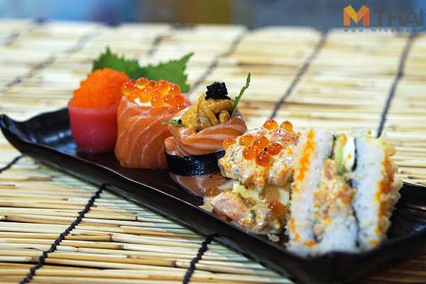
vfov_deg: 18.2
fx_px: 887
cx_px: 213
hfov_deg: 27.0
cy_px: 142
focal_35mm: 75
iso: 200
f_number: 4
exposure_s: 1/20
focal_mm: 50
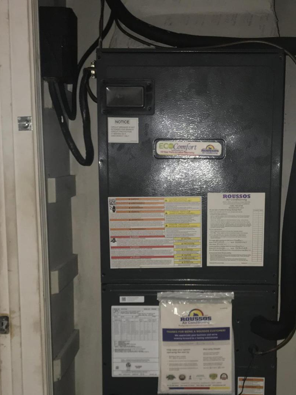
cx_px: 178
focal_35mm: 52
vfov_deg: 36.5
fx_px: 593
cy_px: 261
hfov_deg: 28.0
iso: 50
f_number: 1.8
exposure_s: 1/16
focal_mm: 3.99
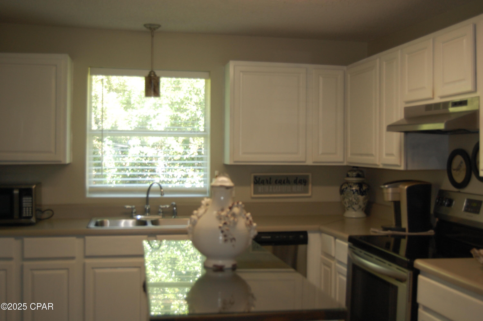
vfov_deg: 34.1
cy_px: 160
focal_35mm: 39
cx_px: 242
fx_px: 523
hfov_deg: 49.6
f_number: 4.2
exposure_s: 1/100
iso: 400
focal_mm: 26
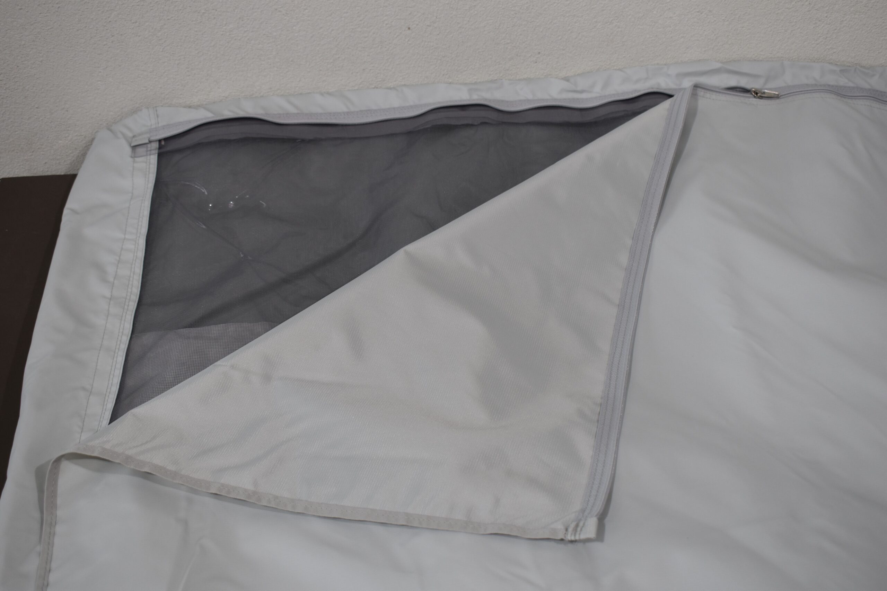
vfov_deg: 29.9
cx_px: 444
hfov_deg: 43.6
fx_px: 1109
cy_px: 296
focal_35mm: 45
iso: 250
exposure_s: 1/125
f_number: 5.6
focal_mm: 30
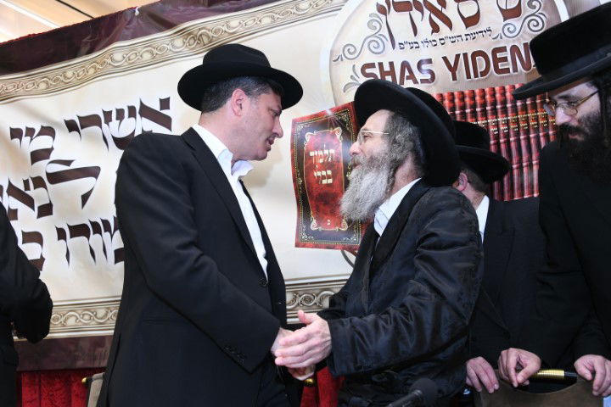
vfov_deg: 31.9
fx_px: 713
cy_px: 204
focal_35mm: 42
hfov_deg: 46.4
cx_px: 306
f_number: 5.6
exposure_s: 1/160
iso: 1600
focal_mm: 42
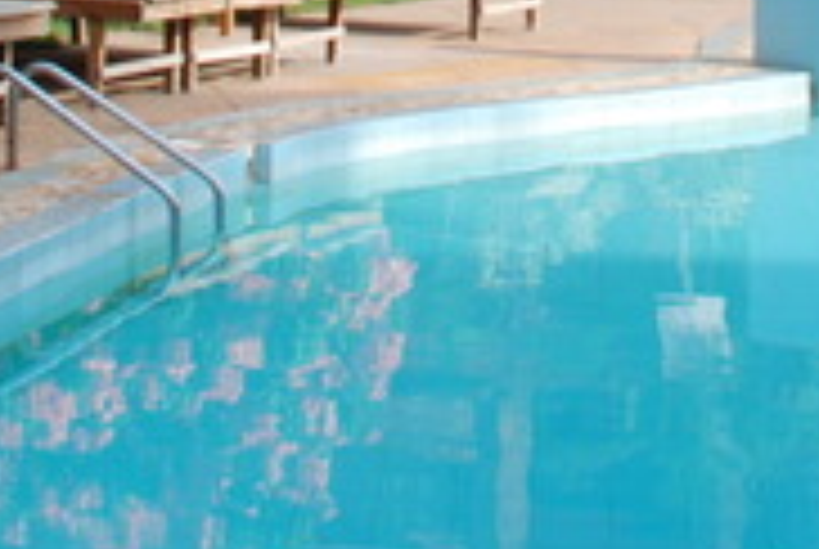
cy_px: -450
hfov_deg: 15.5
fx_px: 3008
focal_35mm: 132
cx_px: 526
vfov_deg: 9.9
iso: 200
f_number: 14
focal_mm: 20
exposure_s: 1/60
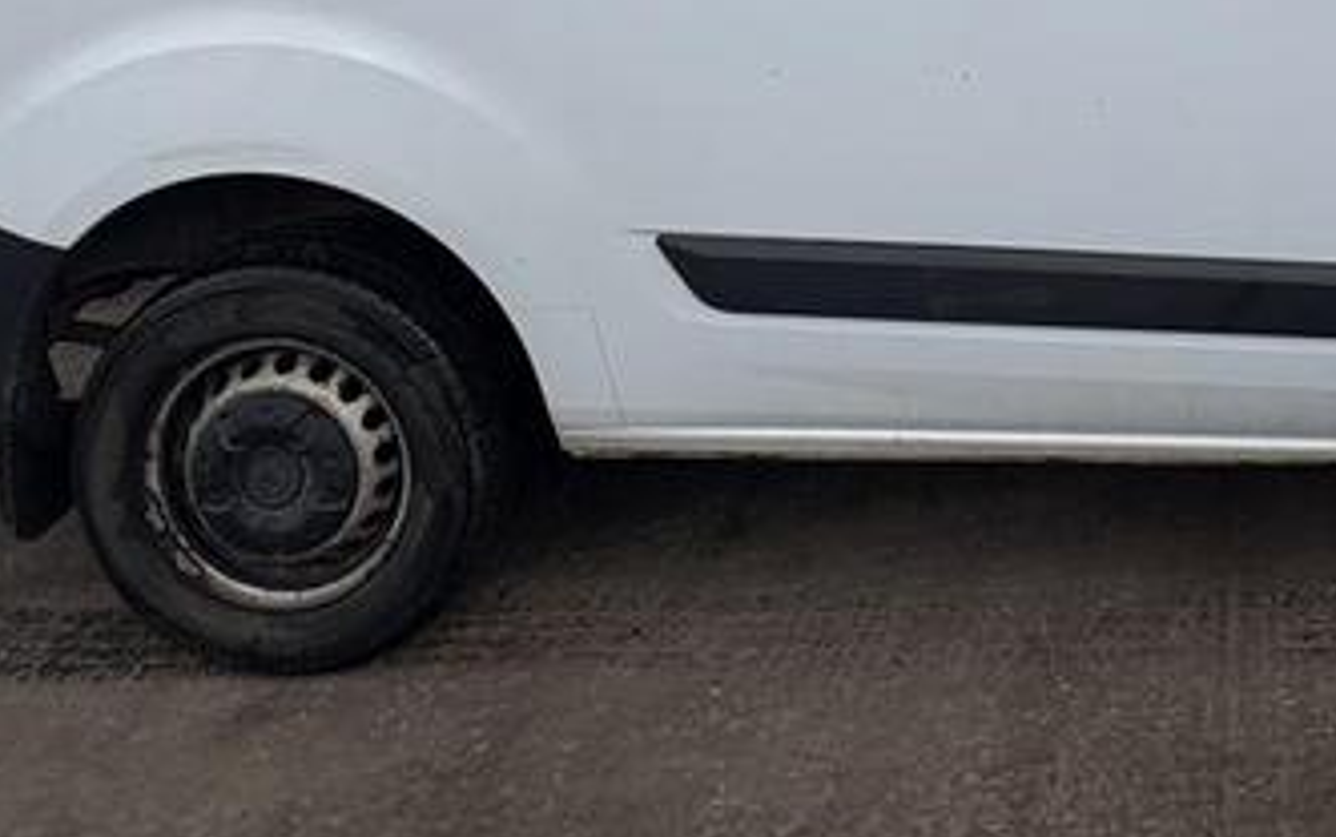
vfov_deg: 26.5
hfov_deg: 46.1
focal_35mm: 40
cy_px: -290
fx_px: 1457
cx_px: 1111
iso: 50
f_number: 2.2
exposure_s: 1/1299
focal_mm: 2.22
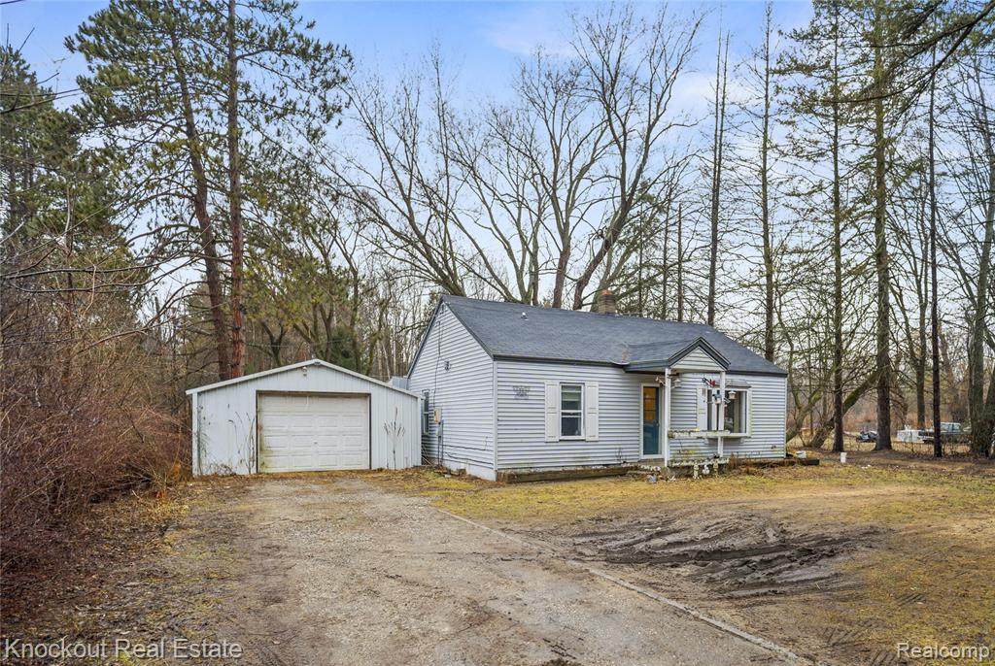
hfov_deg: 96.7
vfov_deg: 73.9
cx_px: 498
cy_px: 333
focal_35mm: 16
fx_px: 443
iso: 100
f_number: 1.8
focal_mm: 16
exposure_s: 1/100
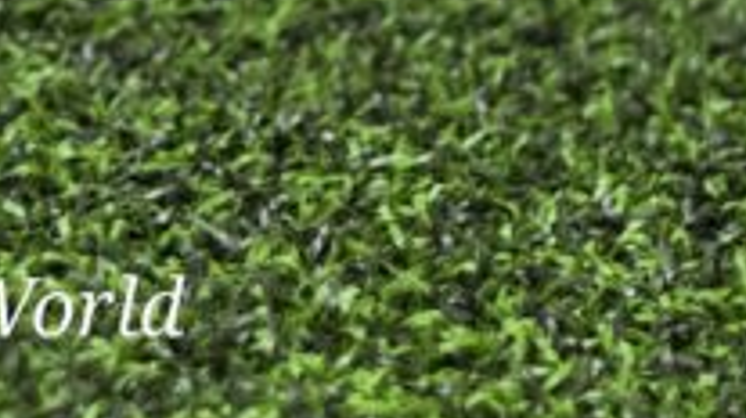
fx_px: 2451
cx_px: 1478
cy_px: -865
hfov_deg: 14.5
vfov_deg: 8.2
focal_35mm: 124
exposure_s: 1/120
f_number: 1.7
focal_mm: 6.3
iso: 50
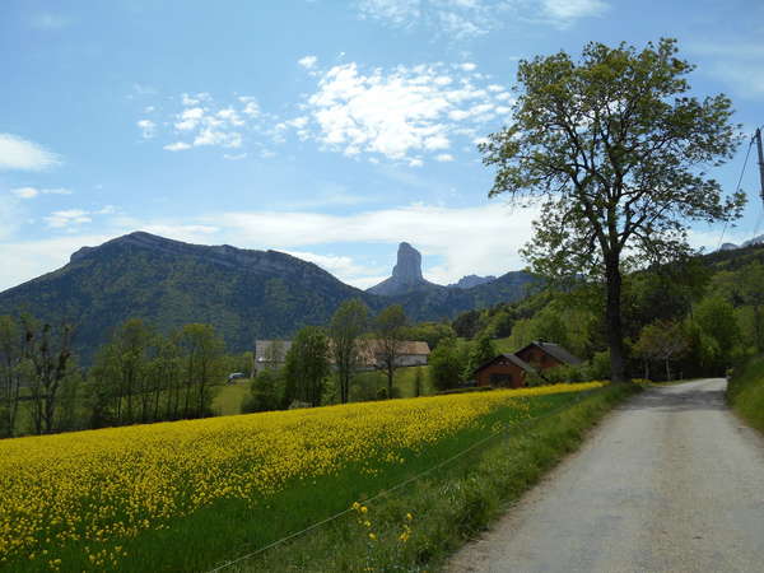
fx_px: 640
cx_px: 382
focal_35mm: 29
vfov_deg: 48.2
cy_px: 286
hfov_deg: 61.7
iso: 80
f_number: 4
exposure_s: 1/1000
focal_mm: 5.2
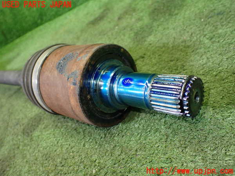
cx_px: 118
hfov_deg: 60.0
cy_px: 88
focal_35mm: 30
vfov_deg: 46.8
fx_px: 204
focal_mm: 5.4
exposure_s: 1/125
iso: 800
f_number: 2.3
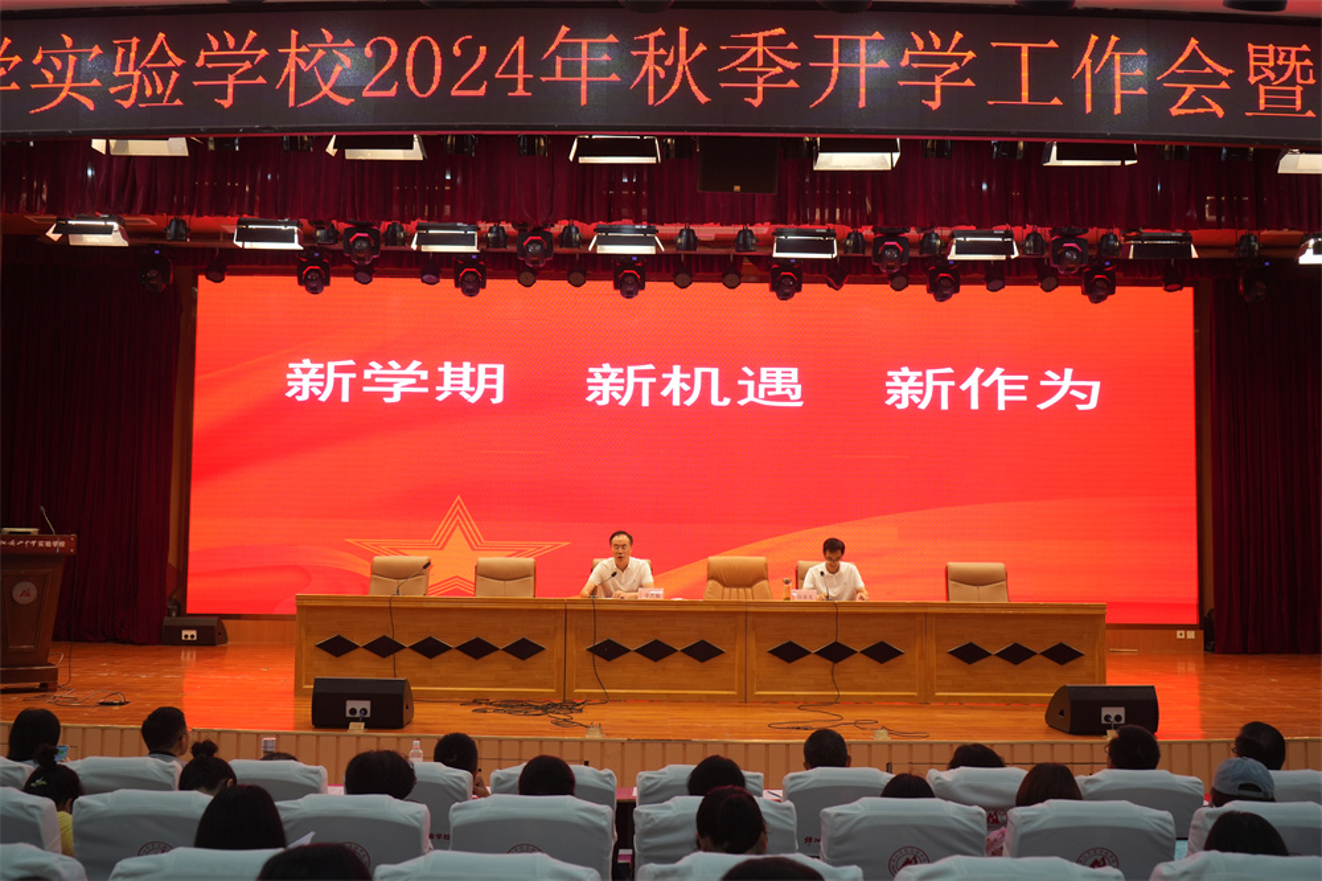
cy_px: 440
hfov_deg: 53.1
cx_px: 661
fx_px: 1321
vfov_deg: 36.8
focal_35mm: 36
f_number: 4.5
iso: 800
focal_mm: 36
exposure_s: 1/60
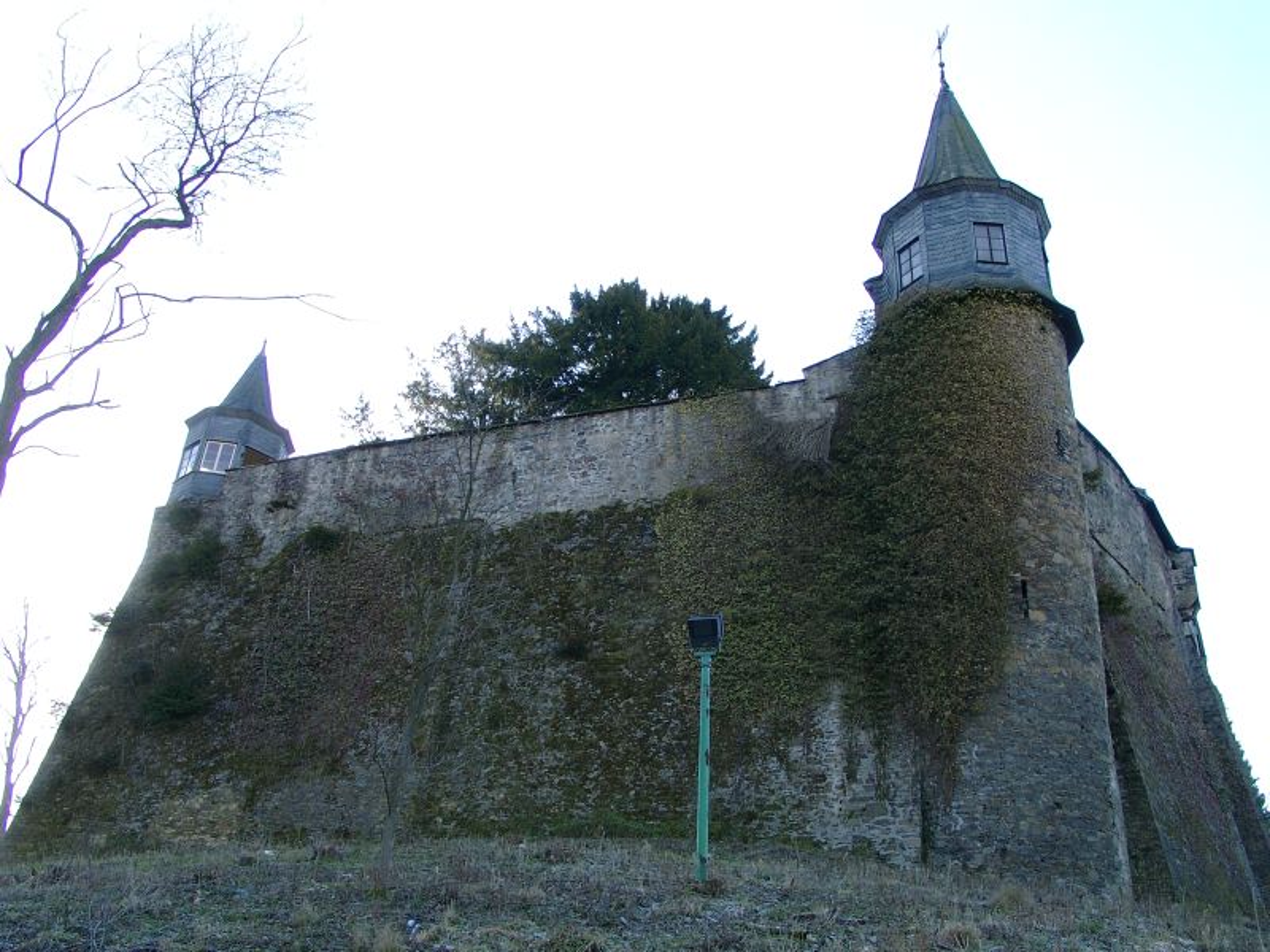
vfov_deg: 41.8
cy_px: 476
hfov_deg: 54.0
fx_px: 1247
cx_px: 635
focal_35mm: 34
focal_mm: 7.13
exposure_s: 1/112
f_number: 4
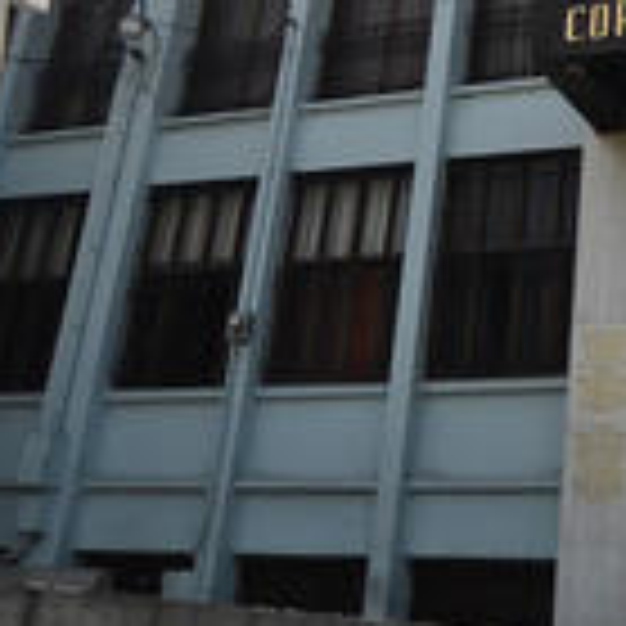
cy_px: 68
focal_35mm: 61
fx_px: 1248
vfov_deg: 27.2
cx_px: 676
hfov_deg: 26.2
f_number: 1.8
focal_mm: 20
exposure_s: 1/4000
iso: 50
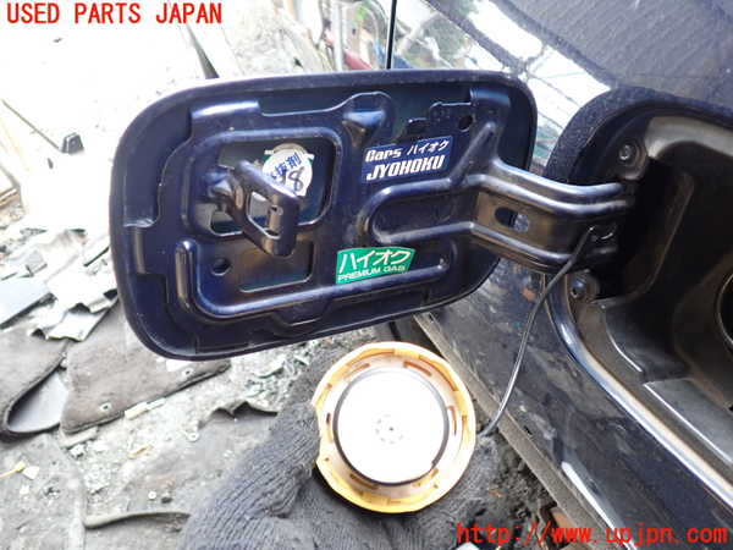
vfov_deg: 46.8
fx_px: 635
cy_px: 275
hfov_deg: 60.0
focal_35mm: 30
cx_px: 366
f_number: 2.3
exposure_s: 1/30
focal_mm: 5.4
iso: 250
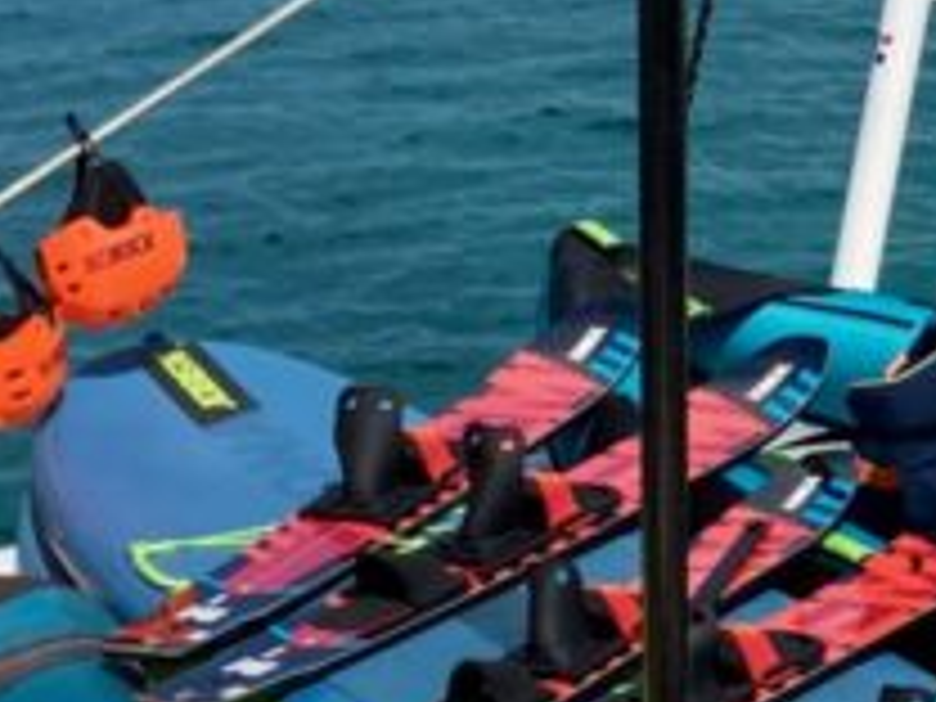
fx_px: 3731
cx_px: 824
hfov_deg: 14.2
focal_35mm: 138
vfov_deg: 10.7
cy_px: 526
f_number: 1.8
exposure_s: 1/3745
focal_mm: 3.99
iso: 25
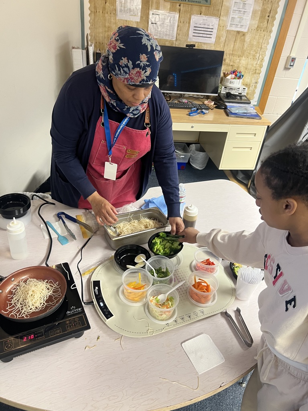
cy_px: 206
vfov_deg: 67.3
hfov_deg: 53.1
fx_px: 308
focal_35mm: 26
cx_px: 154
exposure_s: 1/60
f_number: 1.5
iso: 200
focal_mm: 5.7
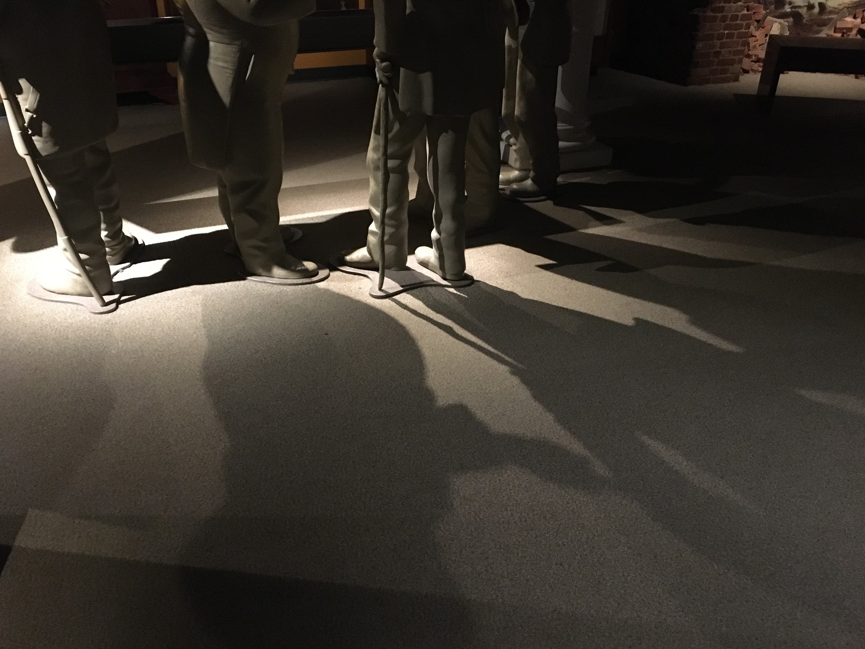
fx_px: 750
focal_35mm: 30
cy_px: 335
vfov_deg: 46.8
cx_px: 432
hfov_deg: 60.0
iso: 320
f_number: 2.2
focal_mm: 4.15
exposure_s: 1/15
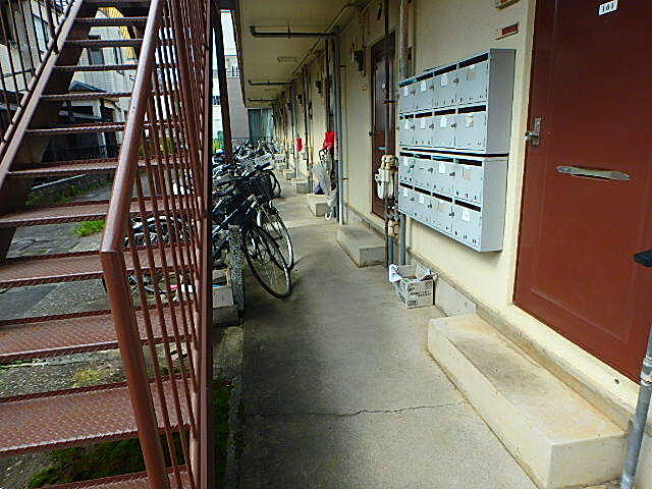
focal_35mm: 21
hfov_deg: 79.0
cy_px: 244
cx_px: 326
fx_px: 396
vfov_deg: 63.4
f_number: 3.5
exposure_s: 1/400
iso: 125
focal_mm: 3.7
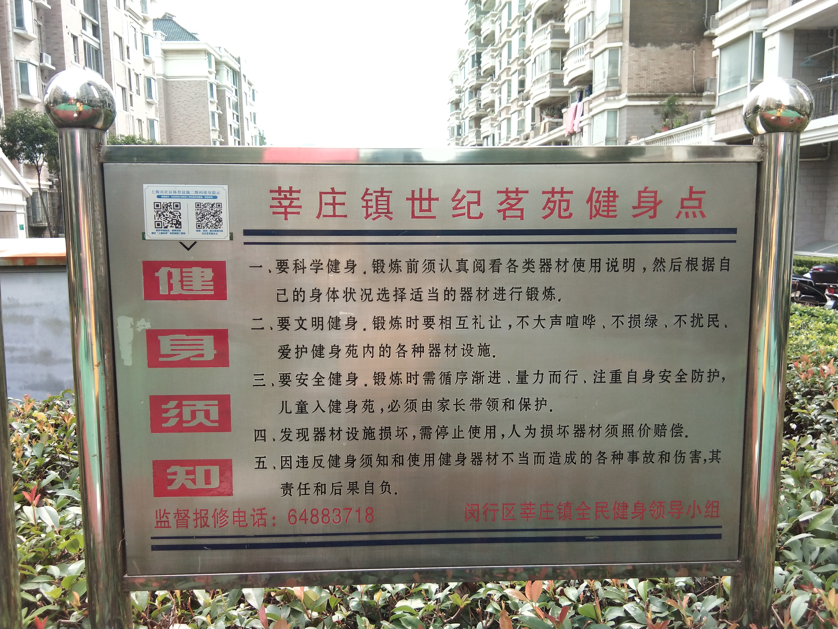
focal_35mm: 31
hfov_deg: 58.4
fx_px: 750
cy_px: 314
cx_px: 419
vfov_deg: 45.4
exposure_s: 1/215
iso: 50
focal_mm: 3.69
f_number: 2.2
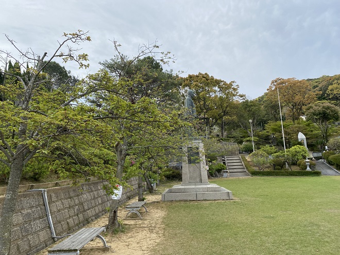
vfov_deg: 53.1
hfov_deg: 67.3
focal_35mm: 26
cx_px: 170
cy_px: 128
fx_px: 256
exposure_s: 1/1362
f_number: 1.8
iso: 32
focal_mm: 4.25
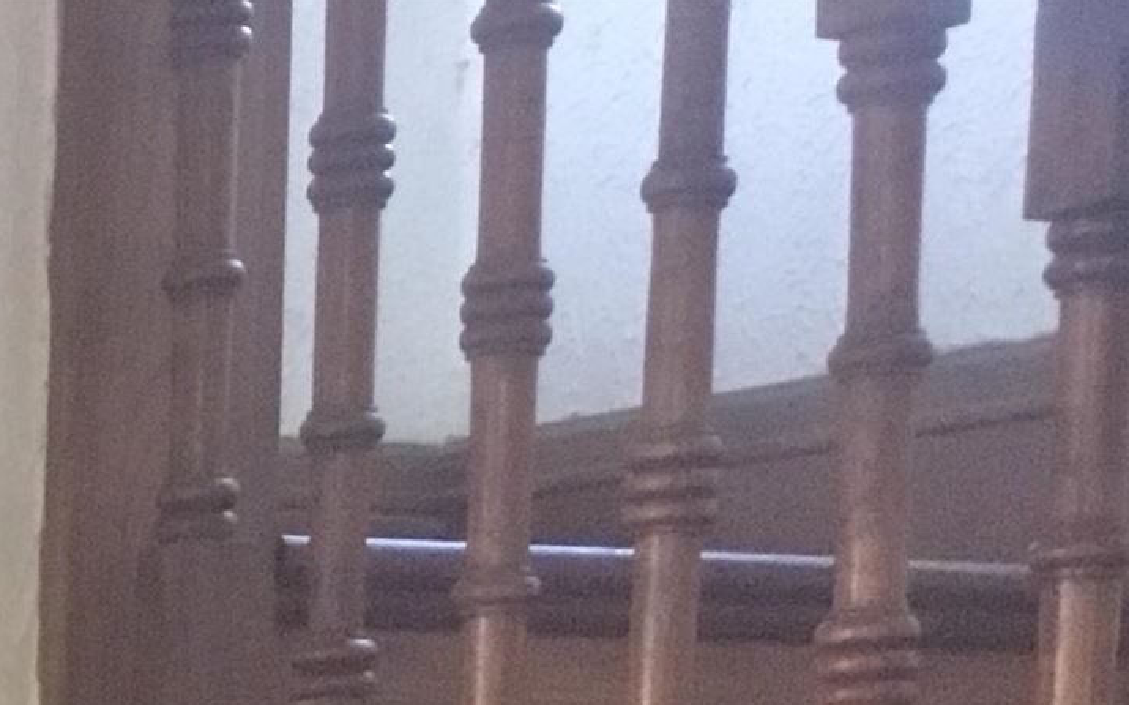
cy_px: 1809
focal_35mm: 141
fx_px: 4337
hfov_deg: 12.6
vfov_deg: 8.4
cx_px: -1290
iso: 200
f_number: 2.4
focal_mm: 3.3
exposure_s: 1/30
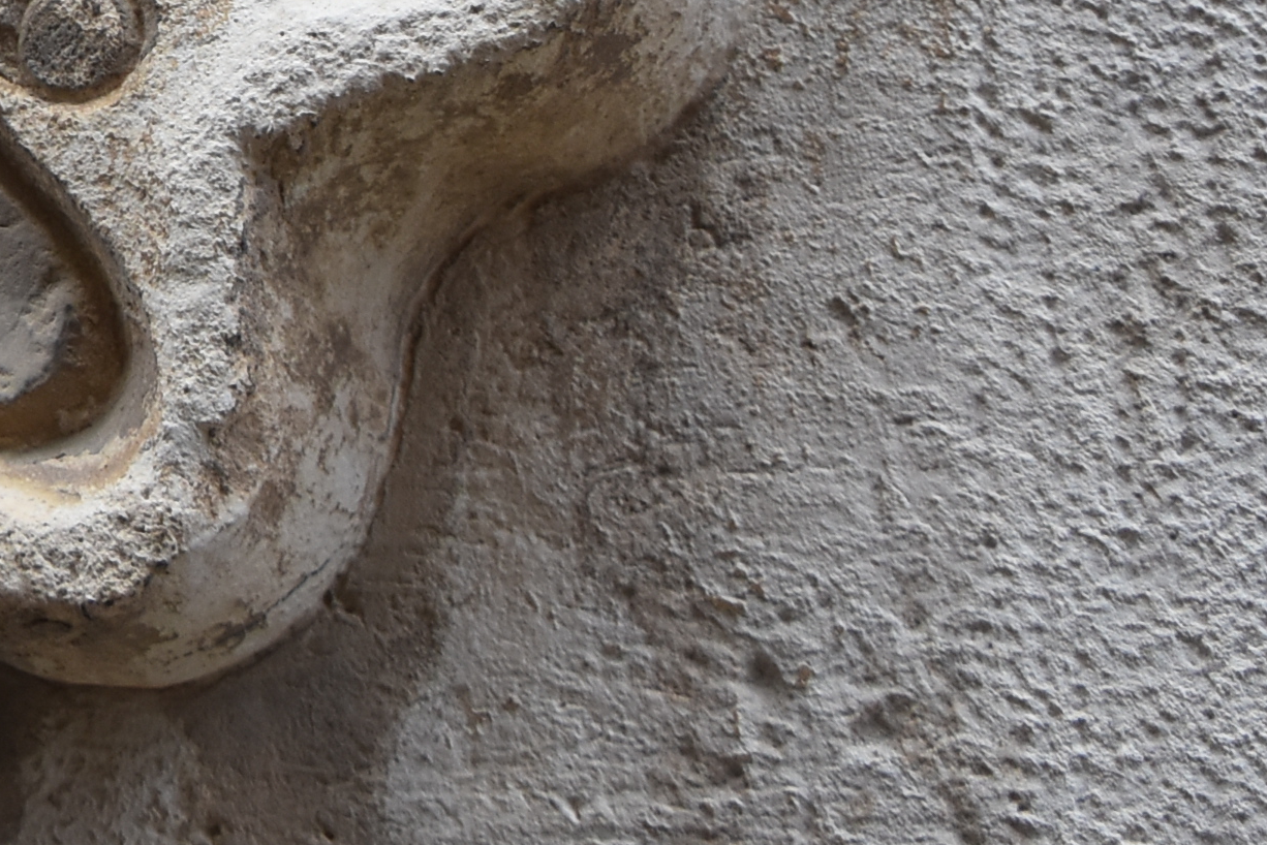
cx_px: -540
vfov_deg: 9.9
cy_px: -662
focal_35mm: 132
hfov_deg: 14.6
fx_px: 4646
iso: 400
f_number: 7.1
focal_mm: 24
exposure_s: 1/200
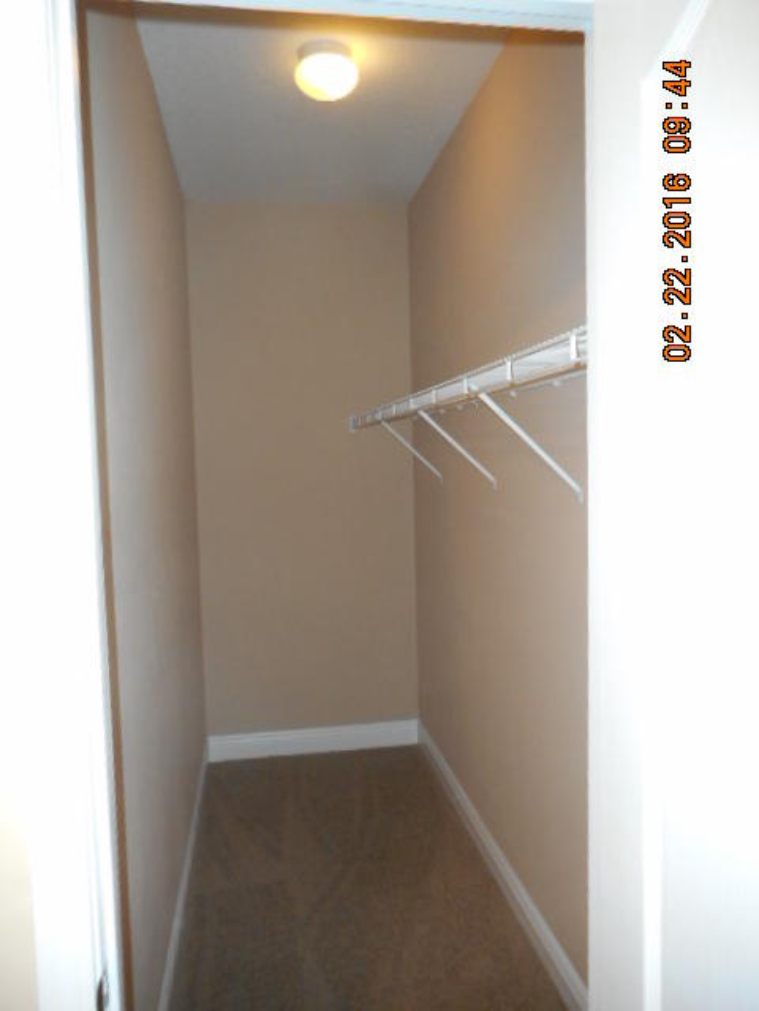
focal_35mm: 25
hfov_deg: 54.9
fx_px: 731
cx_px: 380
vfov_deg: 69.4
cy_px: 506
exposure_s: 1/25
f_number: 3.7
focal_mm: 4.5
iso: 360
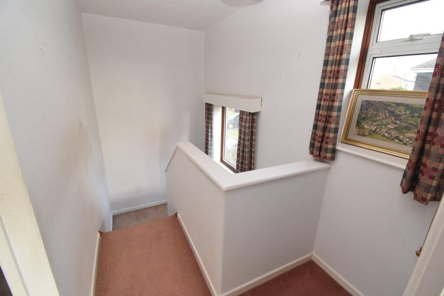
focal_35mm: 15
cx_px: 222
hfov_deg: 100.4
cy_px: 148
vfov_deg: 77.4
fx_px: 185
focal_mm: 10
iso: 1600
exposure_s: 1/125
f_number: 8
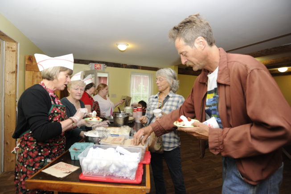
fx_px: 145
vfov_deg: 67.4
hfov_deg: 90.0
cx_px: 146
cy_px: 97
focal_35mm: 18
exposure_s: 1/80
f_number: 7.1
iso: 1000
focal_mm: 18
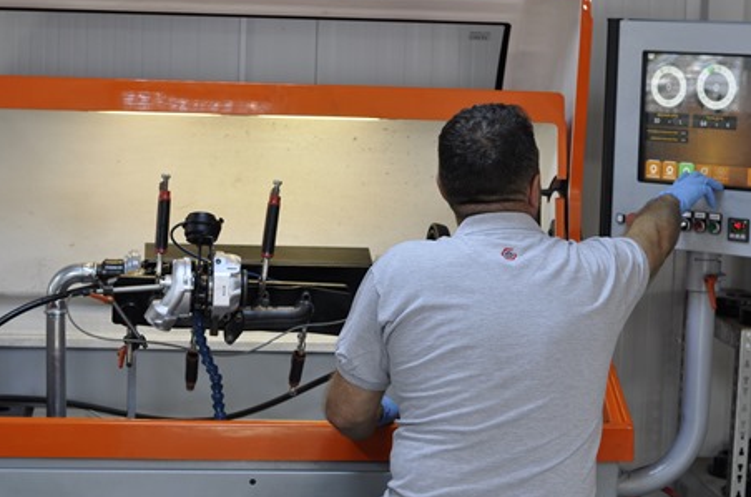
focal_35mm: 96
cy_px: 244
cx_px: 369
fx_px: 1998
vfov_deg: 14.2
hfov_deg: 21.3
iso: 400
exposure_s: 1/60
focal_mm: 50
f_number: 4
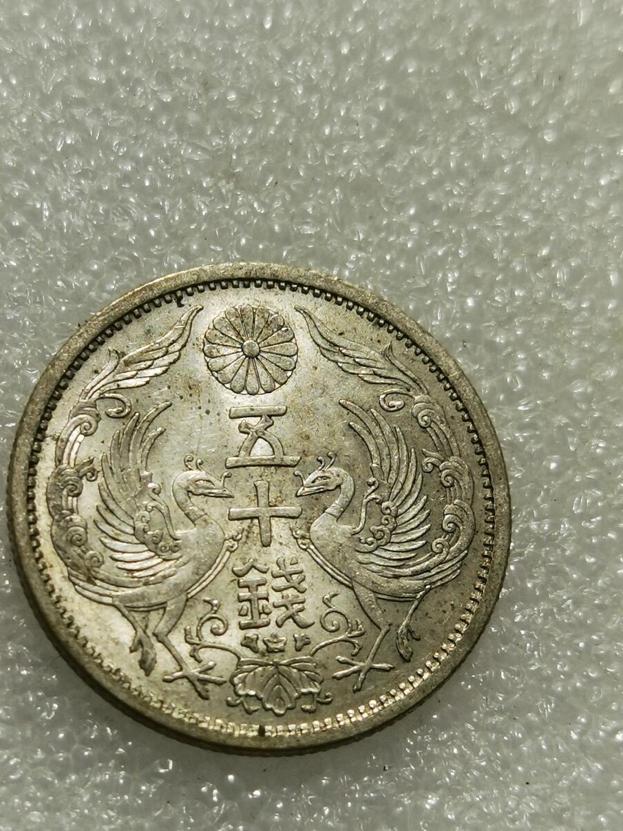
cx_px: 256
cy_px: 543
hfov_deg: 16.8
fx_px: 2112
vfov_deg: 22.2
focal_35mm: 88
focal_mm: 6.67
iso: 50
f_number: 1.9
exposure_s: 1/126
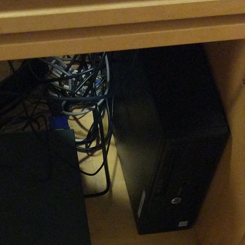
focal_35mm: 91
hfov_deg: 18.8
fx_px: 729
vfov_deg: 18.6
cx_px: 31
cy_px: 248
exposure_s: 1/15
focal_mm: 4.26
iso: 1463
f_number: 2
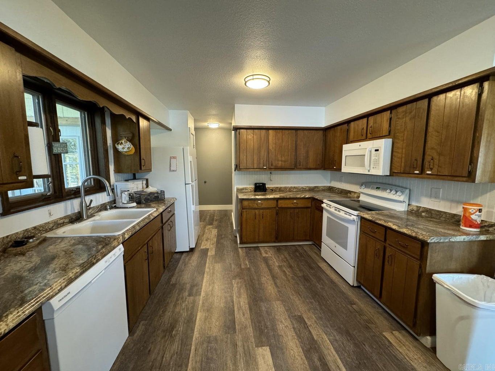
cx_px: 248
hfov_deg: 102.1
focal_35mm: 14
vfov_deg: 85.7
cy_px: 186
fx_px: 200
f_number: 2.2
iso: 400
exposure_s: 1/60
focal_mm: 2.22
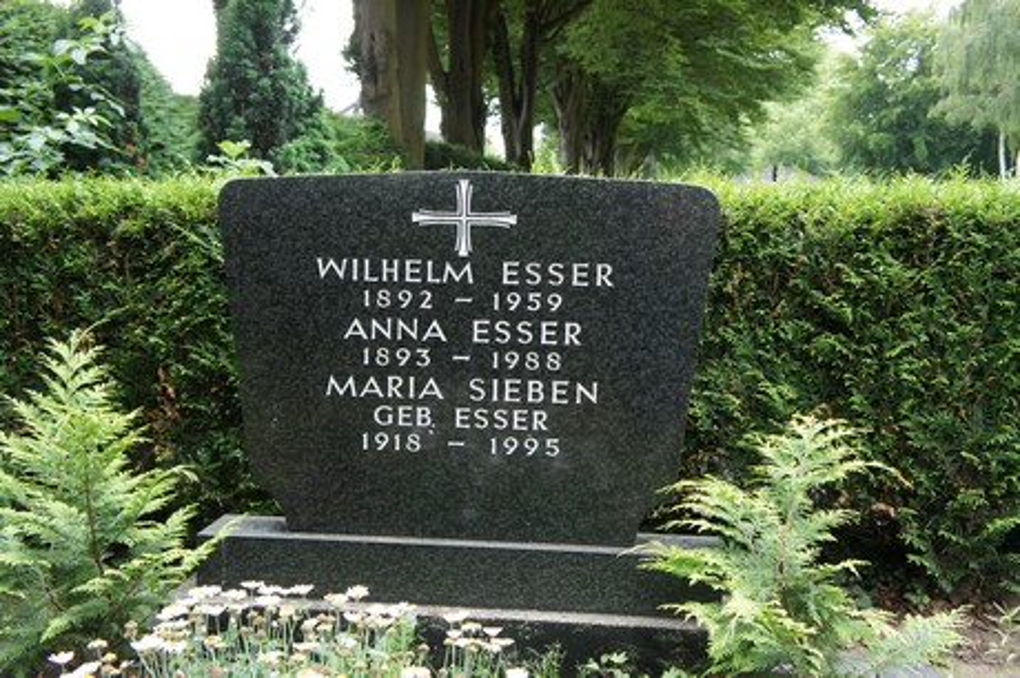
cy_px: 339
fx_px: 1232
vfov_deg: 30.8
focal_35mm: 44
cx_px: 510
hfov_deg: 45.0
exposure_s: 1/200
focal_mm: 29
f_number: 4.5
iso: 640
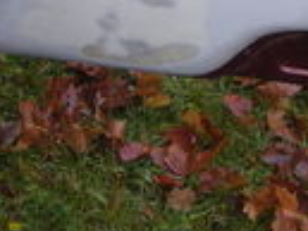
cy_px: -152
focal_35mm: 174
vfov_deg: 8.3
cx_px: 105
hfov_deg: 11.3
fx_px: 1550
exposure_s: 1/60.4
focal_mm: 5.7
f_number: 2.8
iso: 50
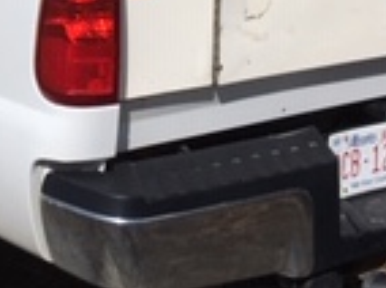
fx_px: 1458
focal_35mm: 131
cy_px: -274
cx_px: -144
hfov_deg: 14.3
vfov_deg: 10.4
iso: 25
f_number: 2.2
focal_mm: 4.15
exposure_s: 1/4049
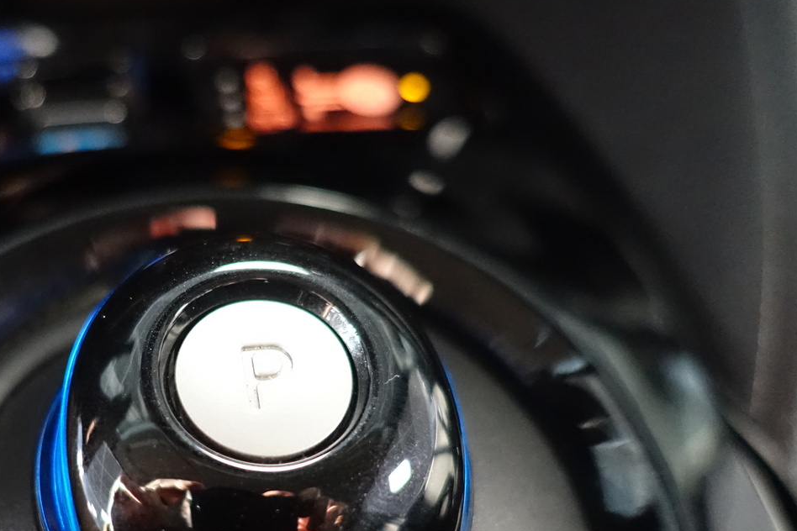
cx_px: 218
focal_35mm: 41
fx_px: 908
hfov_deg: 46.0
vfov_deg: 32.2
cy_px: 376
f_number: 1.8
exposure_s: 1/100
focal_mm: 8.8
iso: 3200
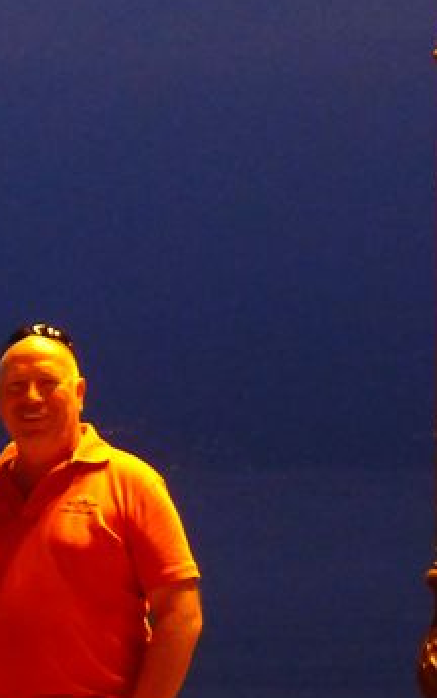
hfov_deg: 5.8
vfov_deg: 9.2
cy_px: 604
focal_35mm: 227
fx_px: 4320
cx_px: 40
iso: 800
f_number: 2.2
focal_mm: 14.7
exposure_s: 1/10
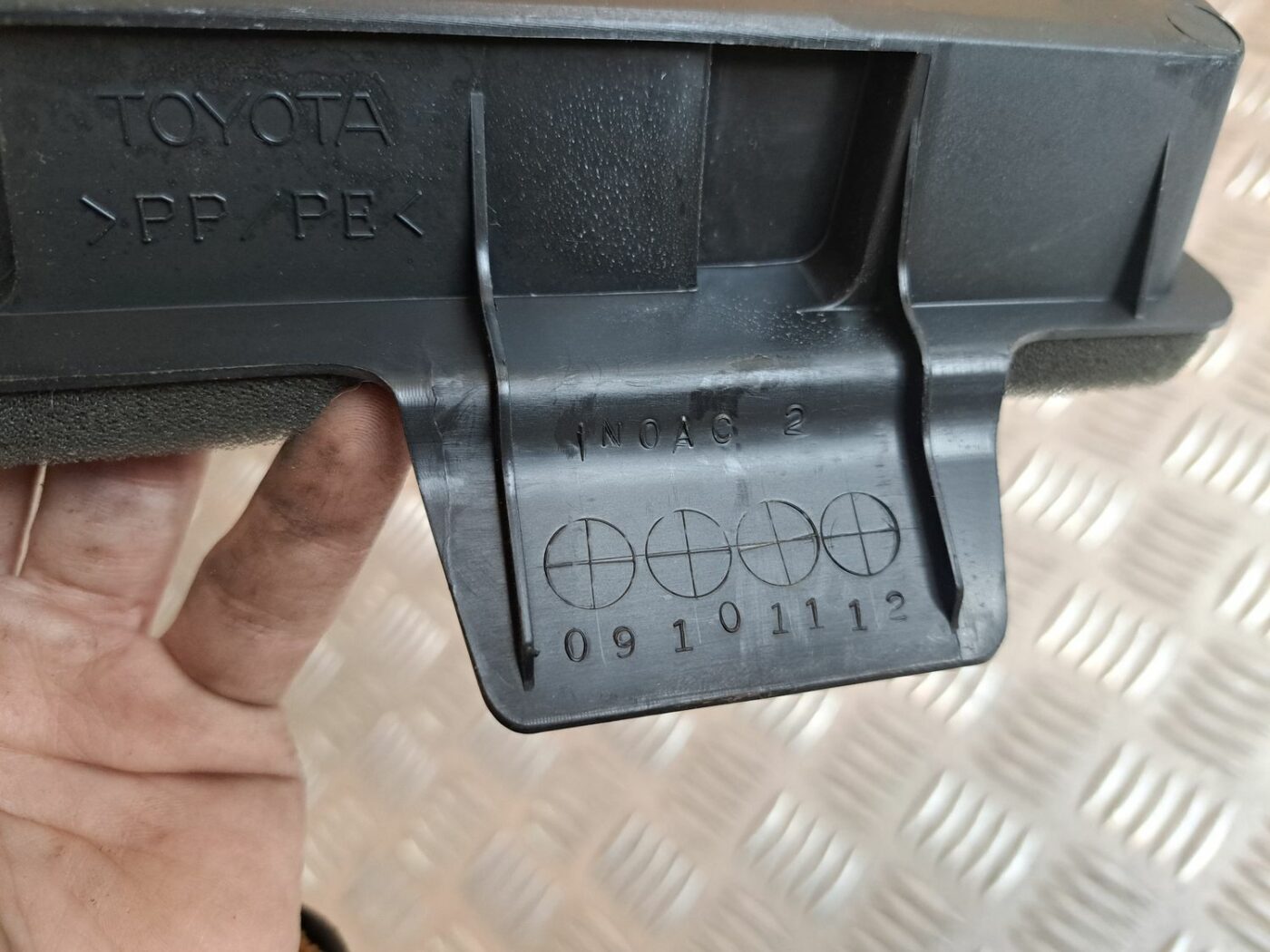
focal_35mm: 24
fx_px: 881
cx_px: 635
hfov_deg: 71.6
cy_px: 476
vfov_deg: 56.8
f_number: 1.8
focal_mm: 5.23
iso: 400
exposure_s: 1/60
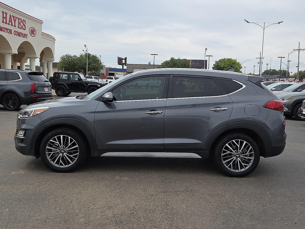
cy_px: 114
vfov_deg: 36.0
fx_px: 352
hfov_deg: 46.8
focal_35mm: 40
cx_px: 152
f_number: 1.8
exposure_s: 1/5000
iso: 77
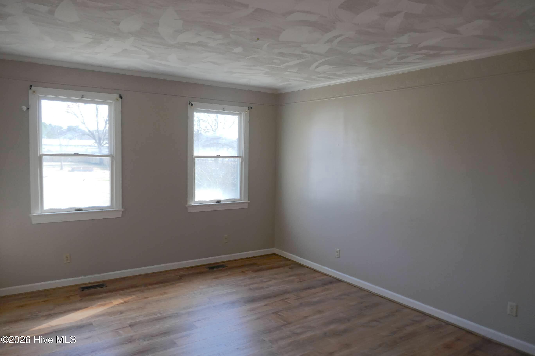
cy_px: 178
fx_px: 371
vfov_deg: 51.3
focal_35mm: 25
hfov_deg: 71.5
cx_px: 268
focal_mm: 9.1
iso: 125
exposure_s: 1/125
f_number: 2.8
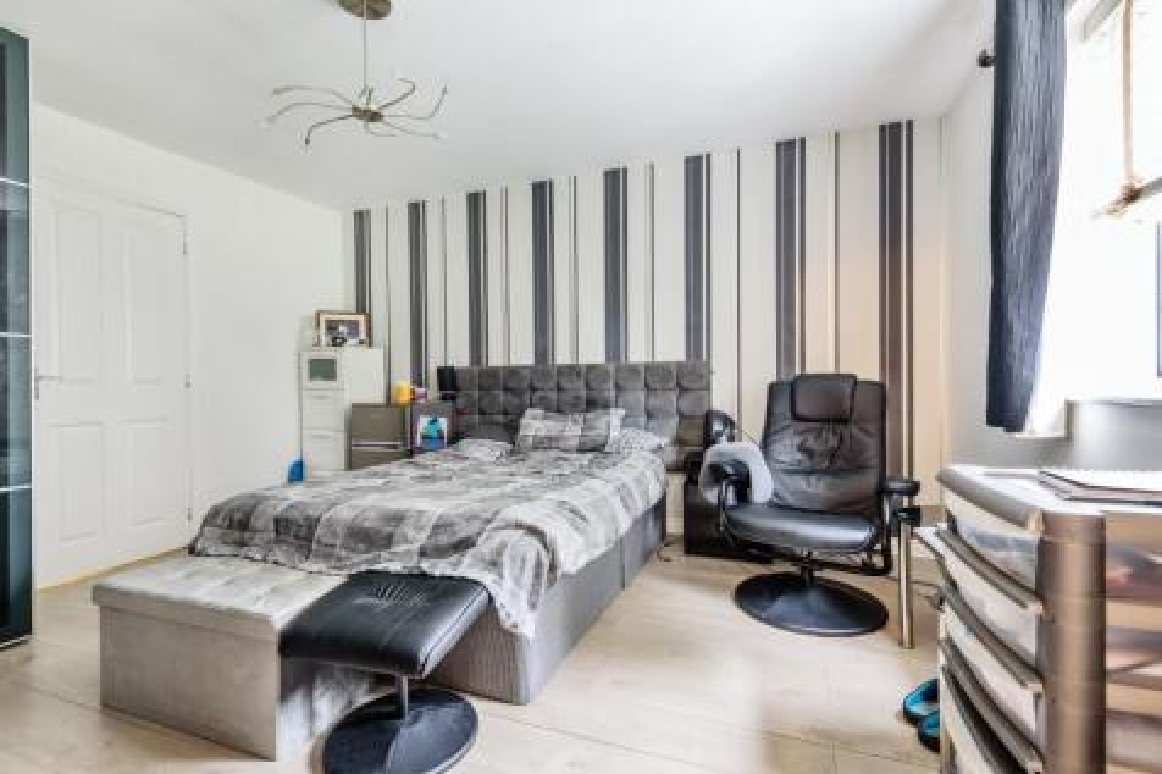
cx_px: 581
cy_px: 387
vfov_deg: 73.7
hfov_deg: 96.8
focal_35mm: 16
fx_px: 516
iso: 200
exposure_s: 2
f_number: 8
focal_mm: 16
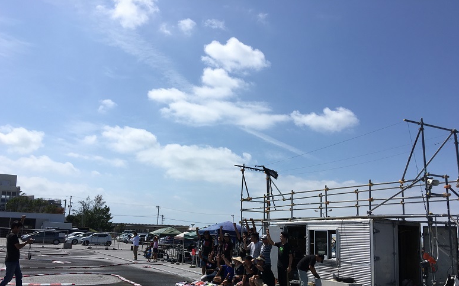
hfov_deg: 59.7
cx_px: 227
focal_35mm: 32
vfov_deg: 39.2
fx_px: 400
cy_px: 178
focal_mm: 4.15
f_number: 2.2
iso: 25
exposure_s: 1/3344
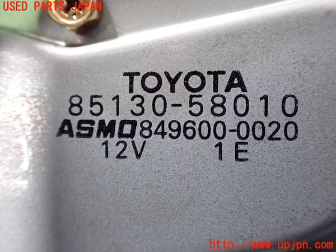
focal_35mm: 30
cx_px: 168
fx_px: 291
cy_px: 126
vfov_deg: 46.8
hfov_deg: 60.0
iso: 800
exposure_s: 1/30
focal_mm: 5.4
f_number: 2.3
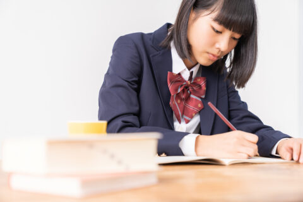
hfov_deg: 28.8
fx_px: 589
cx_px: 152
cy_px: 101
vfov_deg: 19.5
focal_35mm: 70
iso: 100
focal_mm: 70
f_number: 3.5
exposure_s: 1/125
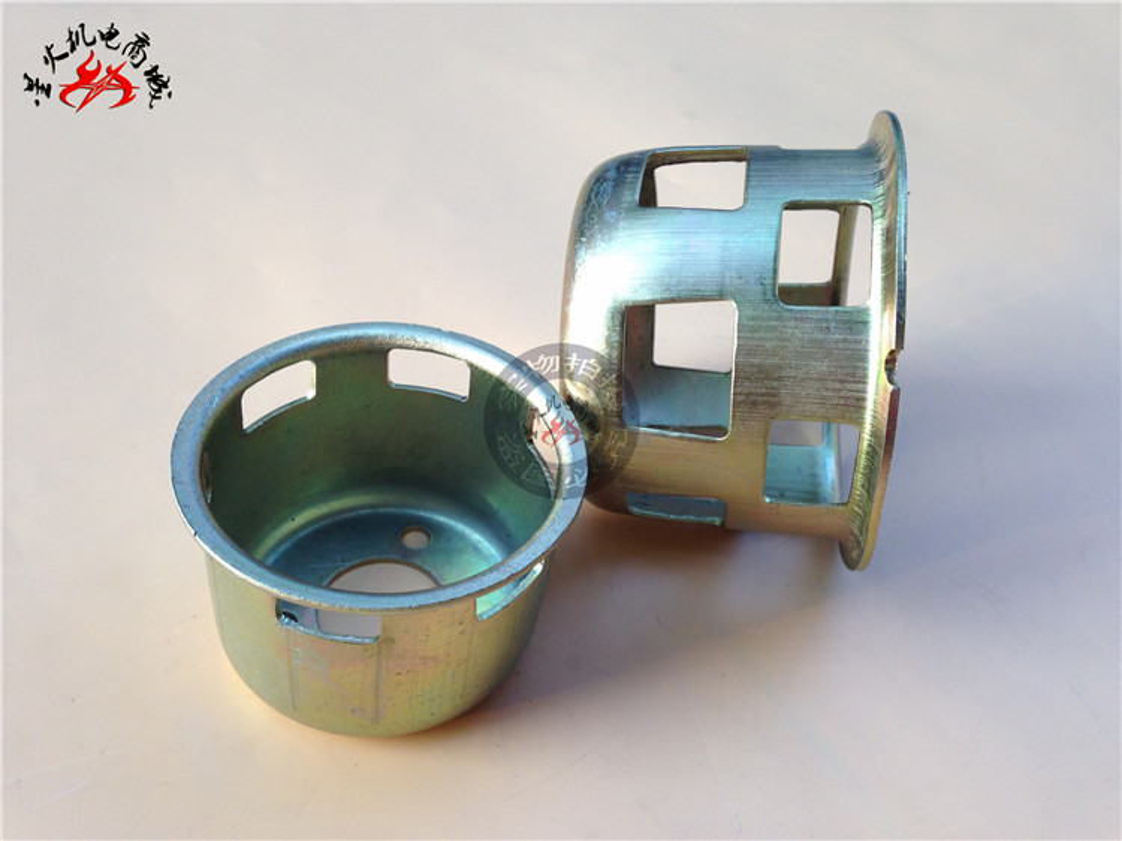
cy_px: 420
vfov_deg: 42.9
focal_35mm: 33
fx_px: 1069
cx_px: 561
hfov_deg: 55.4
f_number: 2.4
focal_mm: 4.12
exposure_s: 1/120
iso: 80
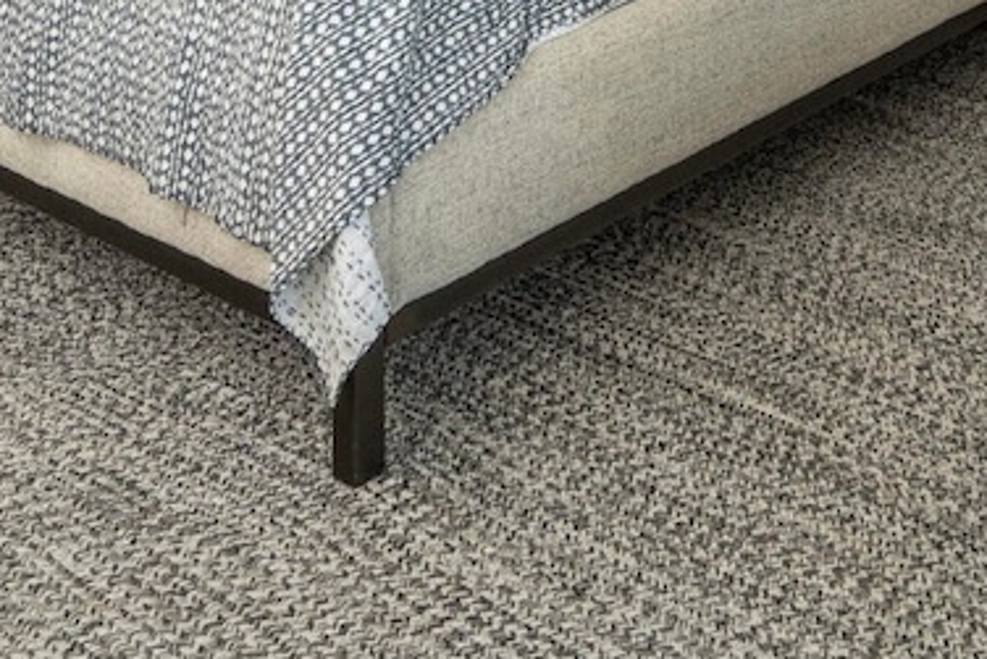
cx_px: 921
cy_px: -646
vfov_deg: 16.0
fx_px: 1838
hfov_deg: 28.7
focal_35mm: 67
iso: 400
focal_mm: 14
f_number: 6.3
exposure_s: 1/40
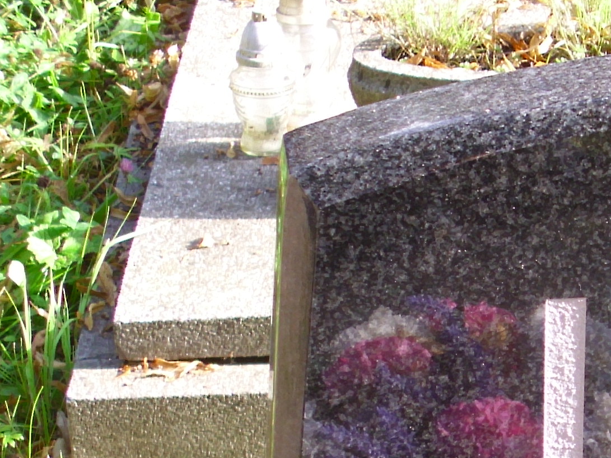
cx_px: 959
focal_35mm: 117
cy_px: 482
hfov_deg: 15.3
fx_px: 2065
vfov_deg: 12.5
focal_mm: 6.2
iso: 50
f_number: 3
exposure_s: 1/60
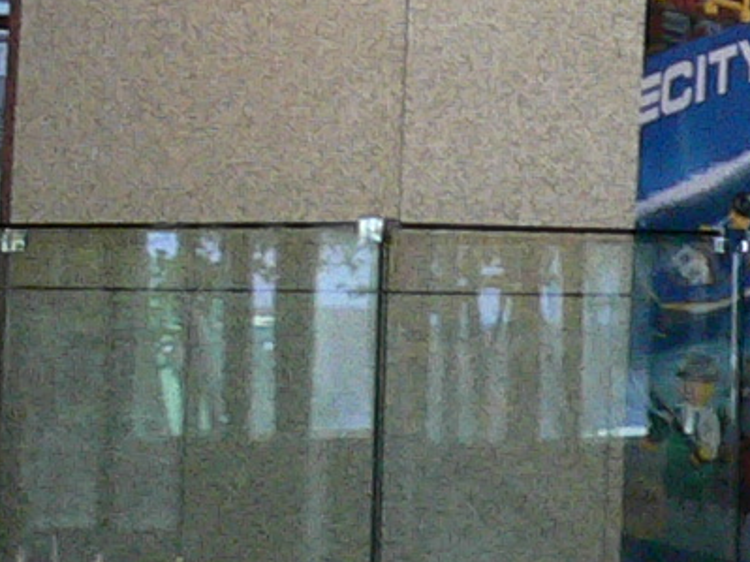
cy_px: -756
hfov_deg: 8.1
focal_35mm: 231
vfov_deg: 6.2
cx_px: 1650
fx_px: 5003
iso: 200
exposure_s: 1/60
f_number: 2.8
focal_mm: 6
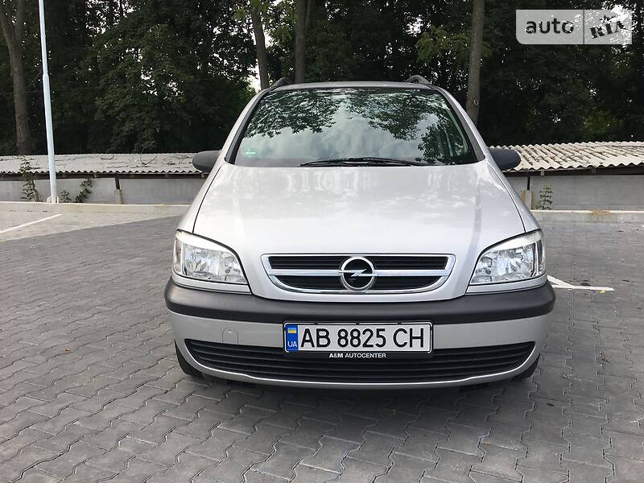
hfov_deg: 61.7
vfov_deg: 48.2
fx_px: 540
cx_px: 322
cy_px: 242
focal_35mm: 29
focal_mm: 4.2
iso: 25
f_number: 2.2
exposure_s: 1/693
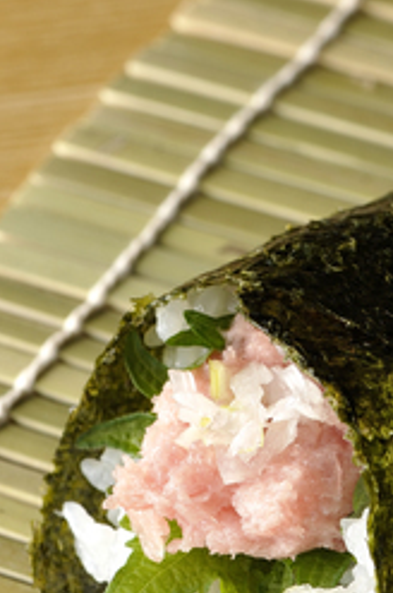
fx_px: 4466
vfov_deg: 7.6
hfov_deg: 5.0
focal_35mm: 272
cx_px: 453
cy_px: 146
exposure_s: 1/125
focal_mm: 105
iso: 100
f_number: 11
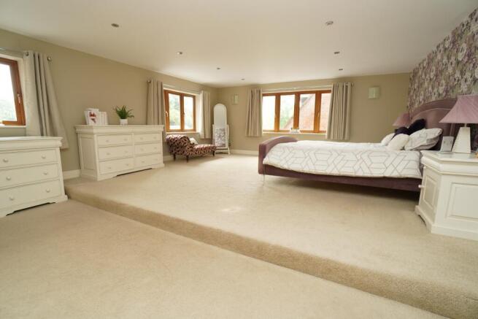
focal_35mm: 16
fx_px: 219
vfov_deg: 72.1
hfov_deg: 95.0
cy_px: 160
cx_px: 239
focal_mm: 11
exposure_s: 1/30
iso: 200
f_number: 4.5
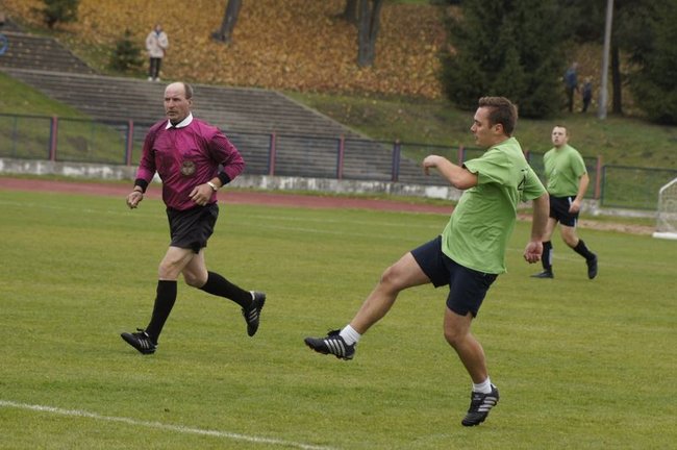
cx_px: 338
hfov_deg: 9.2
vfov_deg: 6.1
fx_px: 4227
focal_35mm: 225
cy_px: 225
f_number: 5.6
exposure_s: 1/1250
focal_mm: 150
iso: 1600
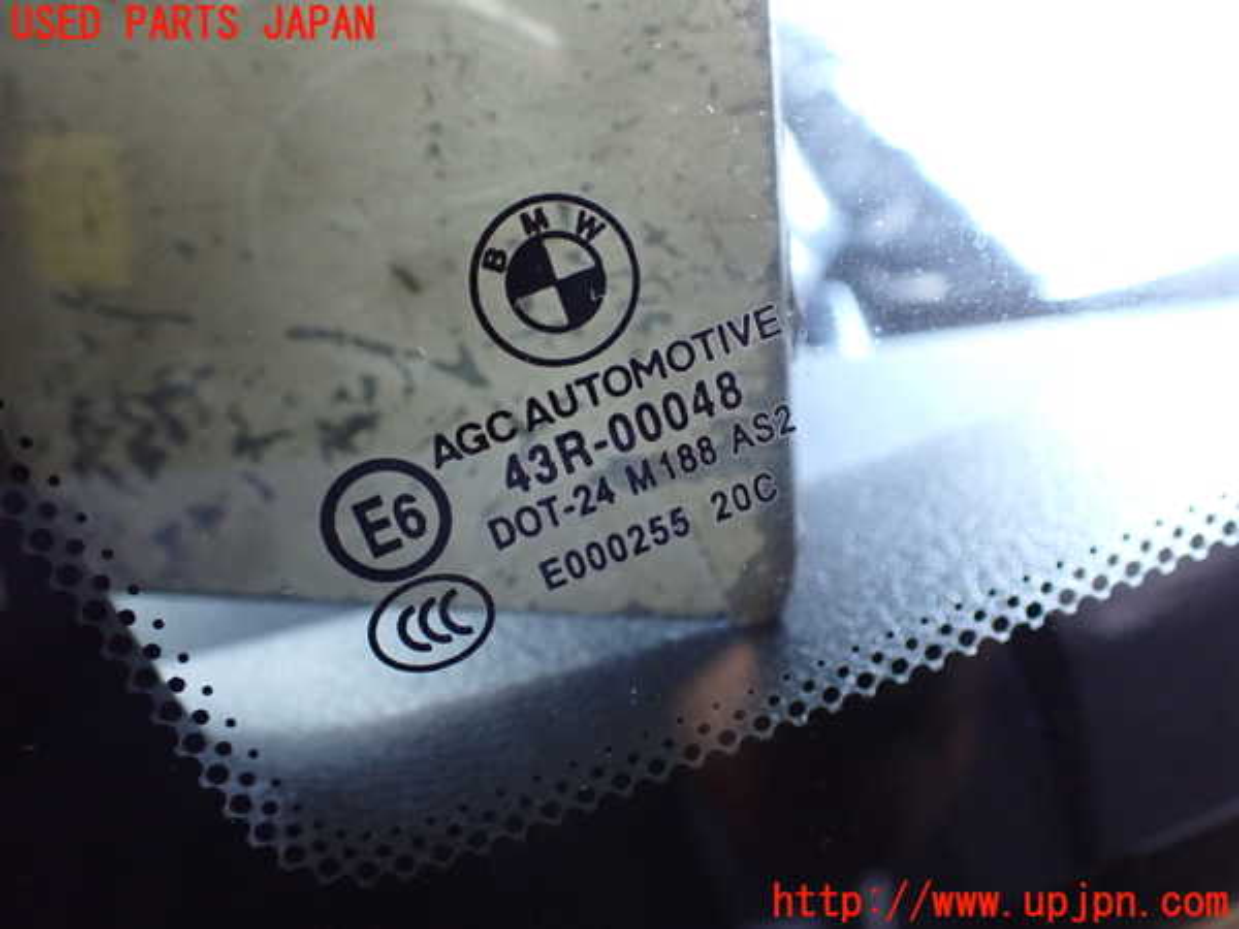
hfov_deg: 60.0
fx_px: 1074
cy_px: 464
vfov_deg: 46.8
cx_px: 620
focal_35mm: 30
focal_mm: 5.4
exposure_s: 1/100
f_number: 2.3
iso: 800
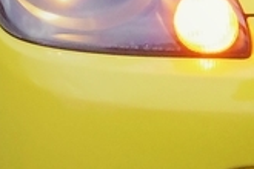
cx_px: 402
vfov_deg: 4.1
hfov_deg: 6.1
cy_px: -77
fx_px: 2342
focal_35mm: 332
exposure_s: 1/60
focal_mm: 7.9
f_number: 3.2
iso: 640
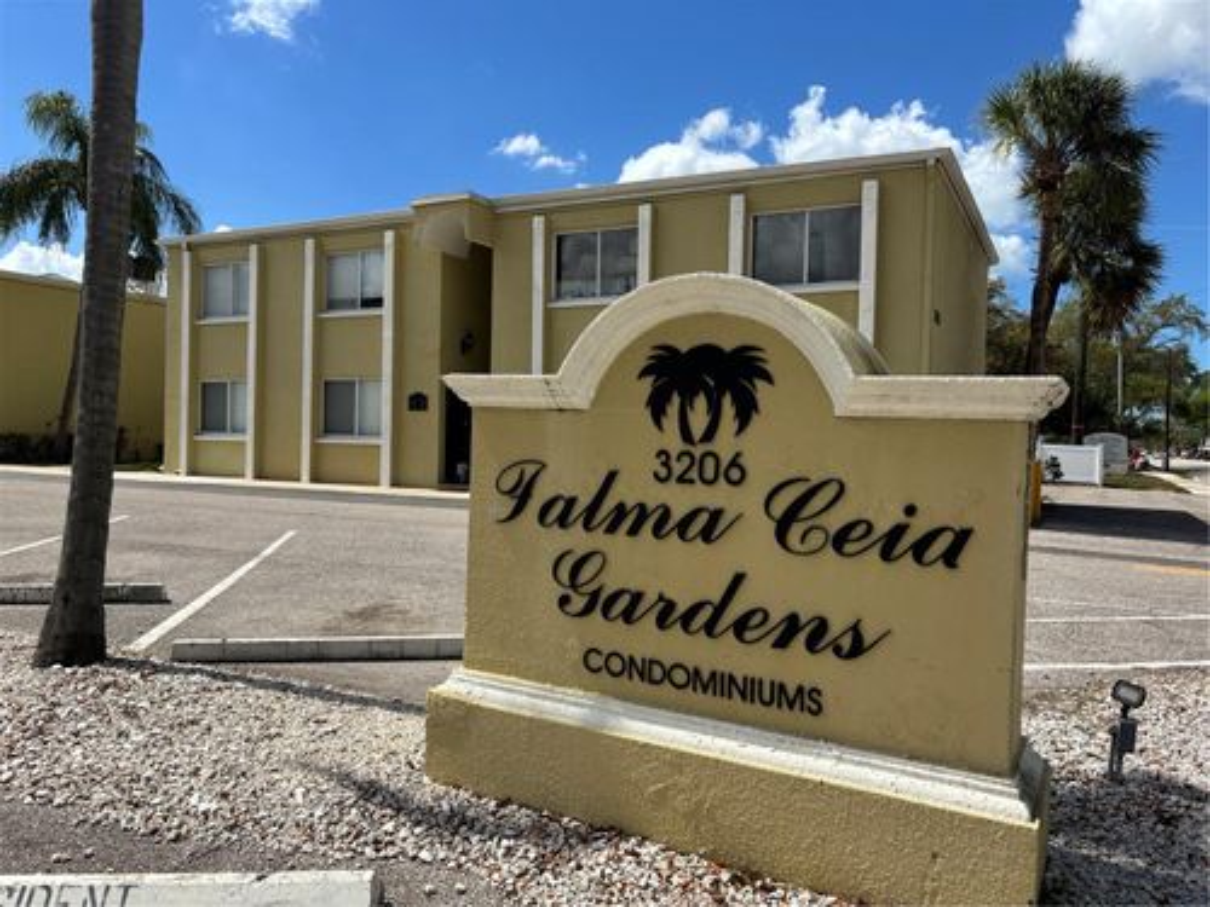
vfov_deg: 53.1
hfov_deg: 67.3
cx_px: 605
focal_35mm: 26
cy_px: 454
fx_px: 909
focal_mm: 5.96
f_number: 1.6
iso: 50
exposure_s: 1/4425
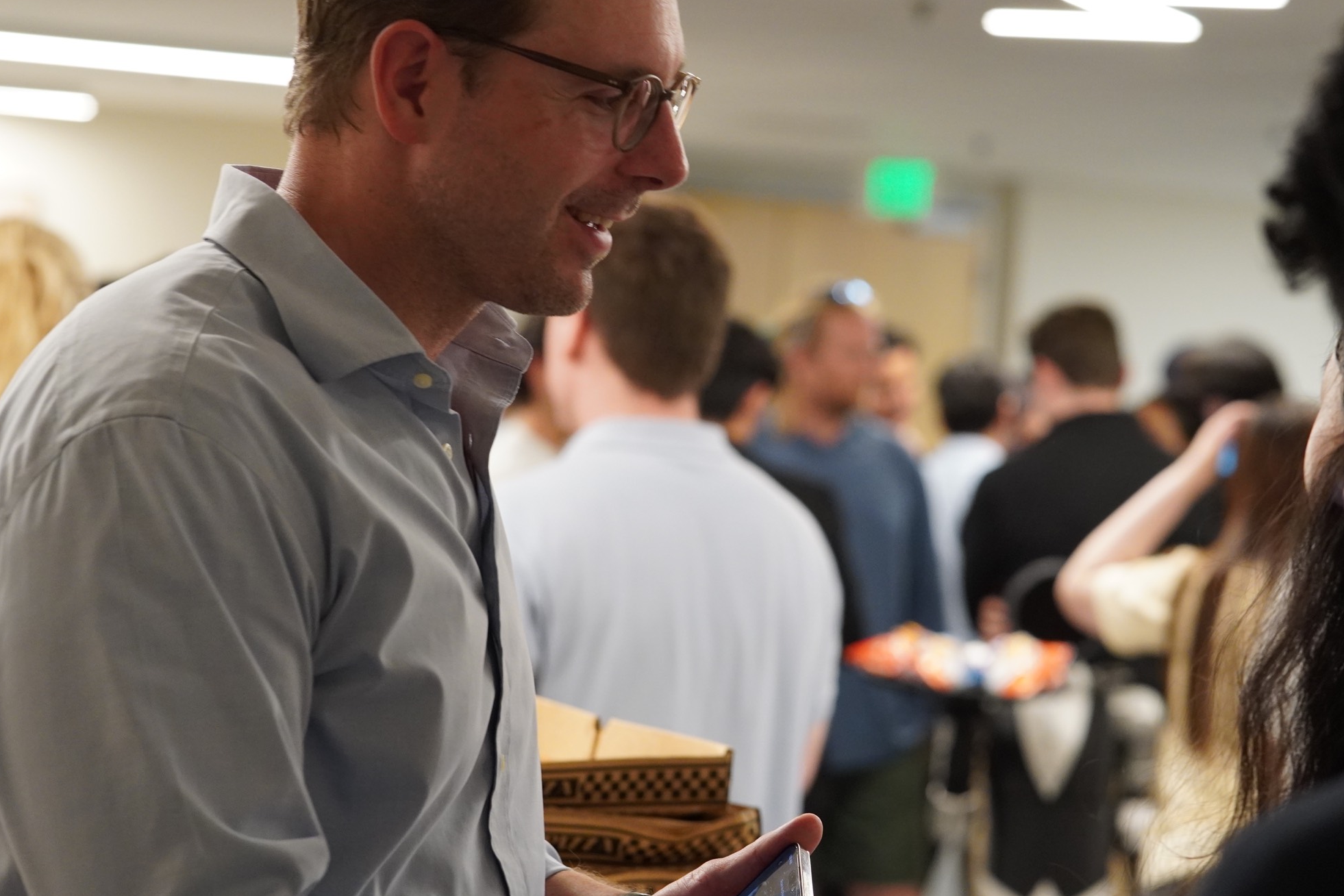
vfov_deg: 10.0
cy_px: 389
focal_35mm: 138
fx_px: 5137
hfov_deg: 14.9
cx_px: 752
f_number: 3.5
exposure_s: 1/160
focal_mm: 75
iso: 1600
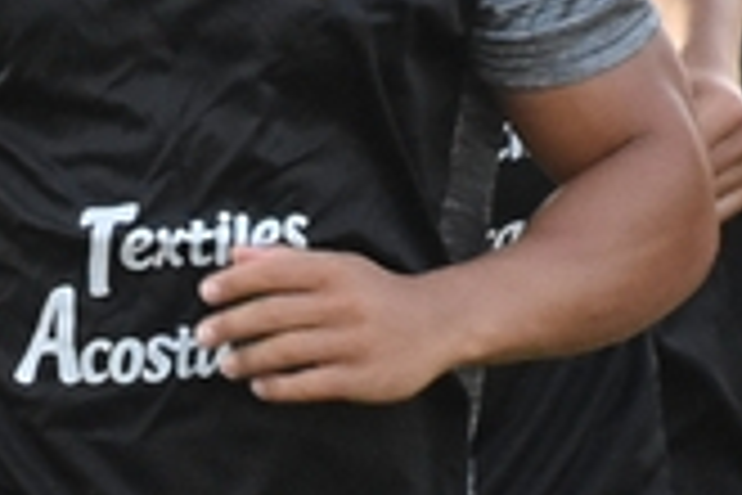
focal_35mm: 1526
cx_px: 247
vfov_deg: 0.9
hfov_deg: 1.4
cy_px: 585
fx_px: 31450
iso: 2500
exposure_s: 1/500
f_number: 5.6
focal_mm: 140
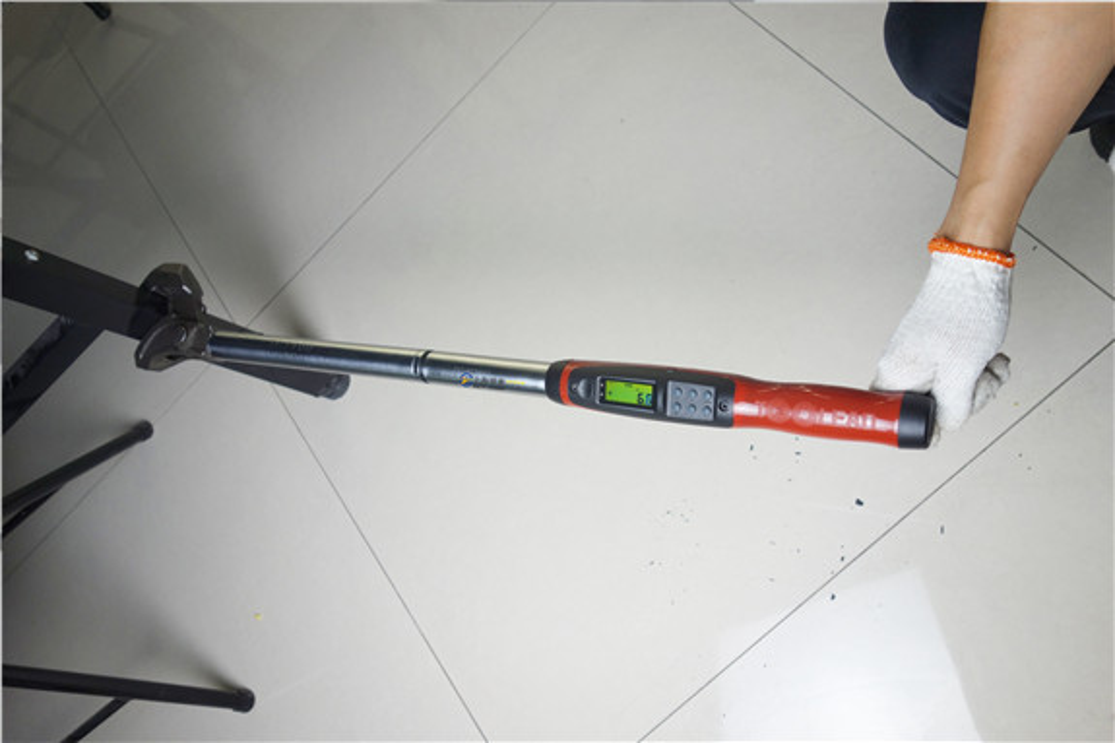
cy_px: 372
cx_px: 558
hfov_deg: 42.8
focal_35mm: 46
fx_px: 1424
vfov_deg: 29.2
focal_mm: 16.99
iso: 125
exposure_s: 1/100
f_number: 5
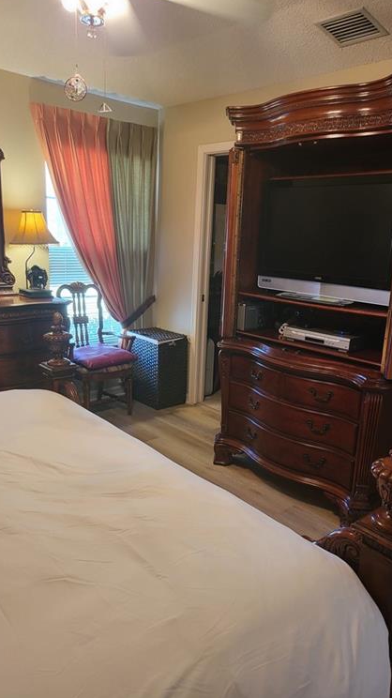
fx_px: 499
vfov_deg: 69.9
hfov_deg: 42.8
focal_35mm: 27
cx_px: 214
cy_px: 349
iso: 200
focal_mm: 5
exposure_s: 1/40
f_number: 1.8
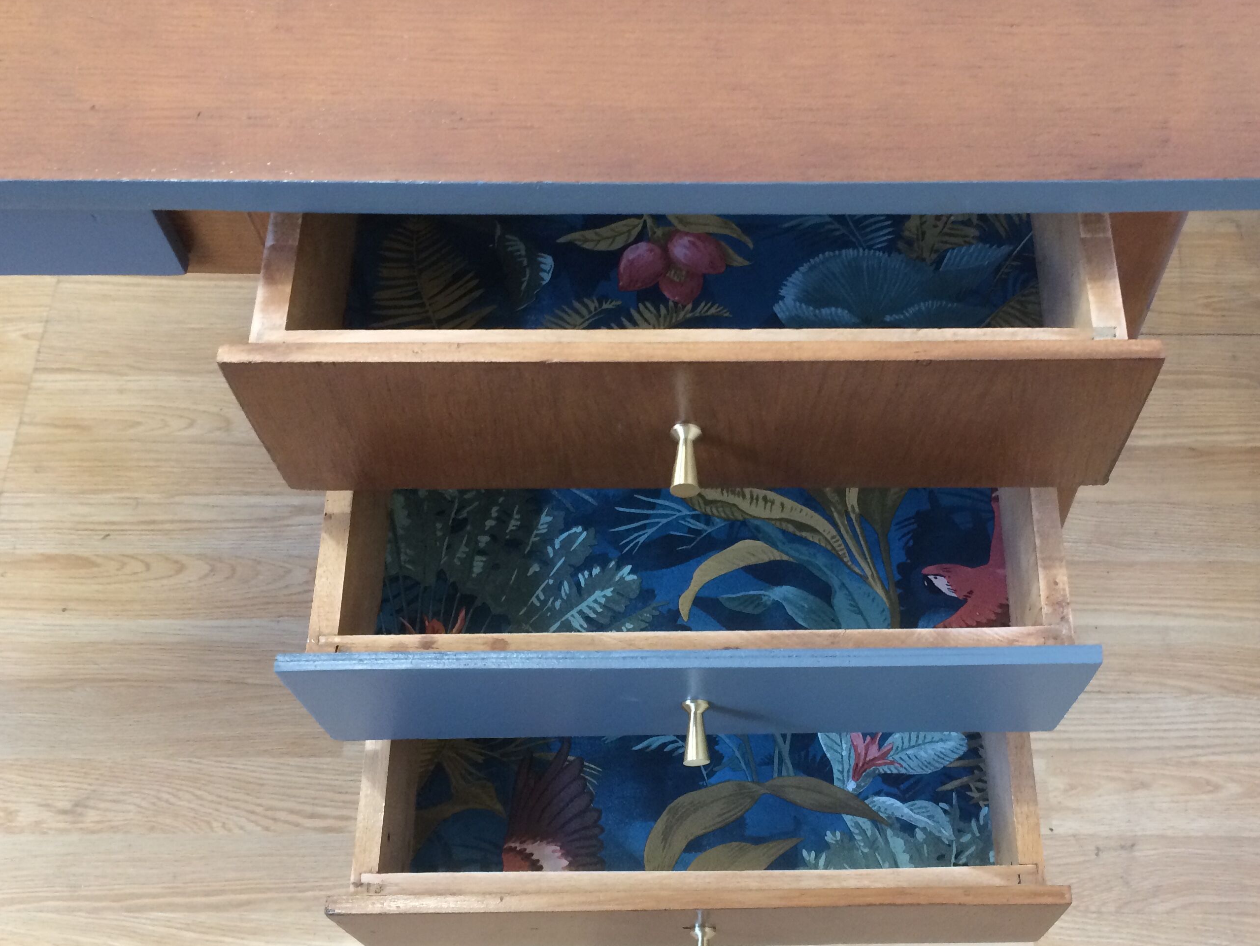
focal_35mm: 37
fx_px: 1347
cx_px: 740
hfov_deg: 49.9
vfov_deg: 38.6
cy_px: 542
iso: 160
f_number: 2.2
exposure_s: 1/33
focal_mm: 4.15
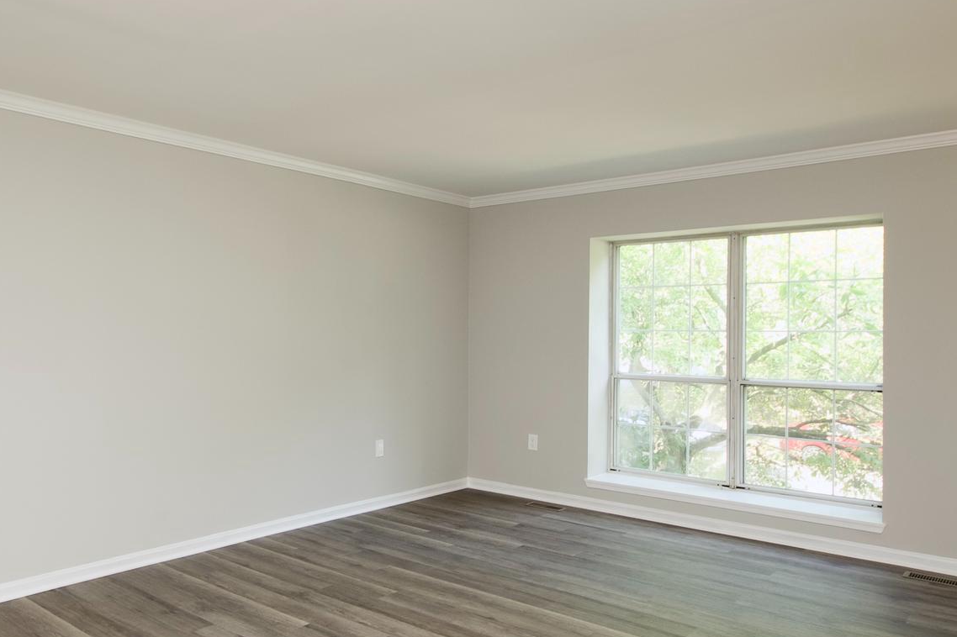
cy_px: 308
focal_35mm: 27
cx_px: 331
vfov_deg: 47.9
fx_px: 717
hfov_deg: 65.9
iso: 320
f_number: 7.1
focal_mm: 10
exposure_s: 1/20
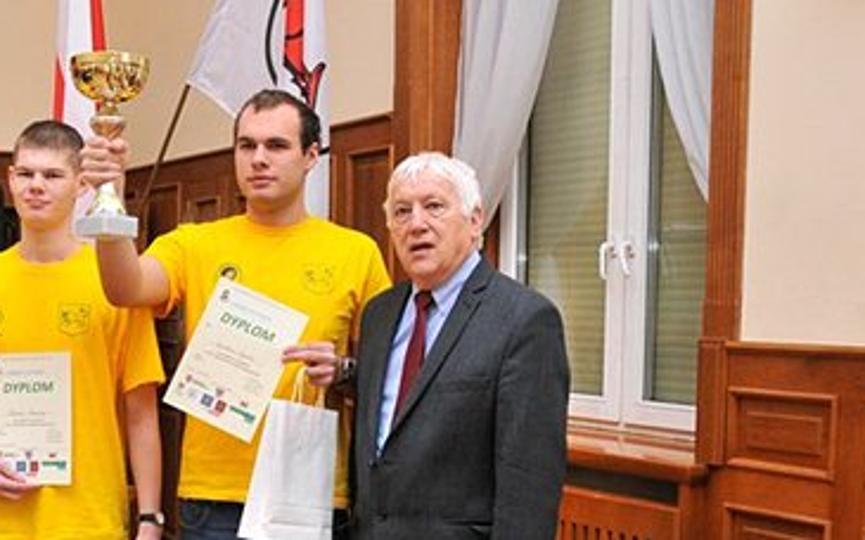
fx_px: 1200
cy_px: 499
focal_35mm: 51
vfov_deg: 24.6
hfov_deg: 37.6
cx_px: 121
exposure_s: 1/180
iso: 400
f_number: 4
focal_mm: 19
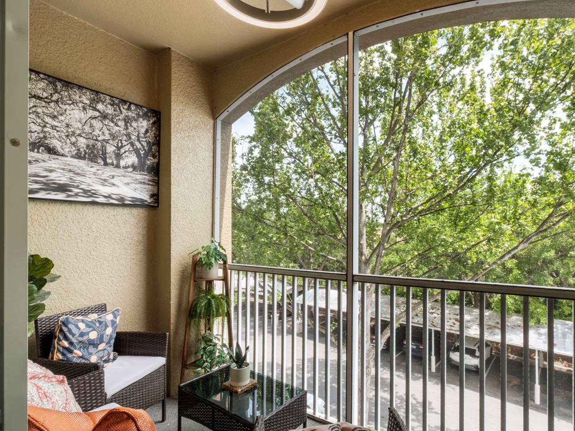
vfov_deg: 71.6
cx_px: 329
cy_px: 222
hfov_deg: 87.2
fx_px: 299
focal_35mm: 18
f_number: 16
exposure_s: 1/15
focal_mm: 10
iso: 125
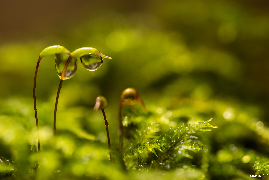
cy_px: 90
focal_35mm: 105
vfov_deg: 13.0
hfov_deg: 19.5
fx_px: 785
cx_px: 134
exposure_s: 1/10
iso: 100
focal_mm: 105
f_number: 3.2
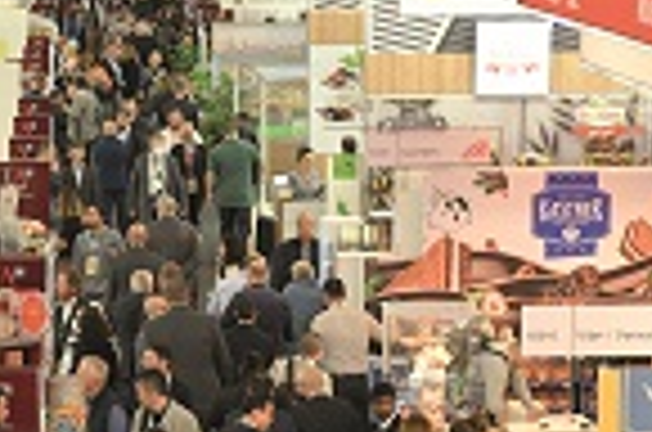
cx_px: 121
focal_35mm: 193
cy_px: 418
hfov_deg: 10.6
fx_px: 3488
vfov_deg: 7.1
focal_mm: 70
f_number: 7.1
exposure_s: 1/125
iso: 2500
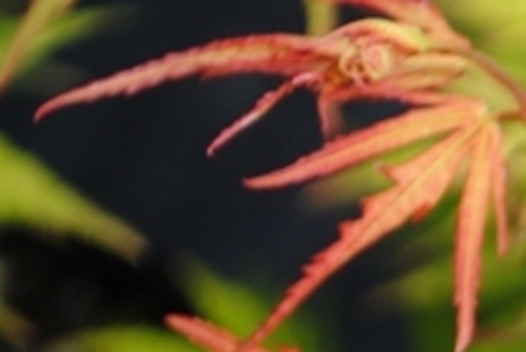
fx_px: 5667
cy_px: 498
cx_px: 1054
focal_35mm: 387
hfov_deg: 5.2
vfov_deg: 3.5
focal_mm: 55
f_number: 6.3
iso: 100
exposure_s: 1/200
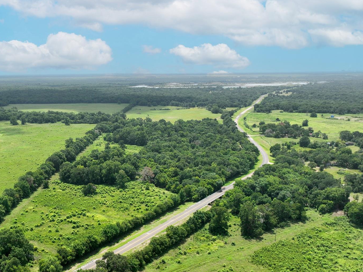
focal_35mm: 36
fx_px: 378
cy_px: 181
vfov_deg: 39.2
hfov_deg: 49.5
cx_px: 96
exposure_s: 1/3200
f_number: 2.8
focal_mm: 12.29
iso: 100
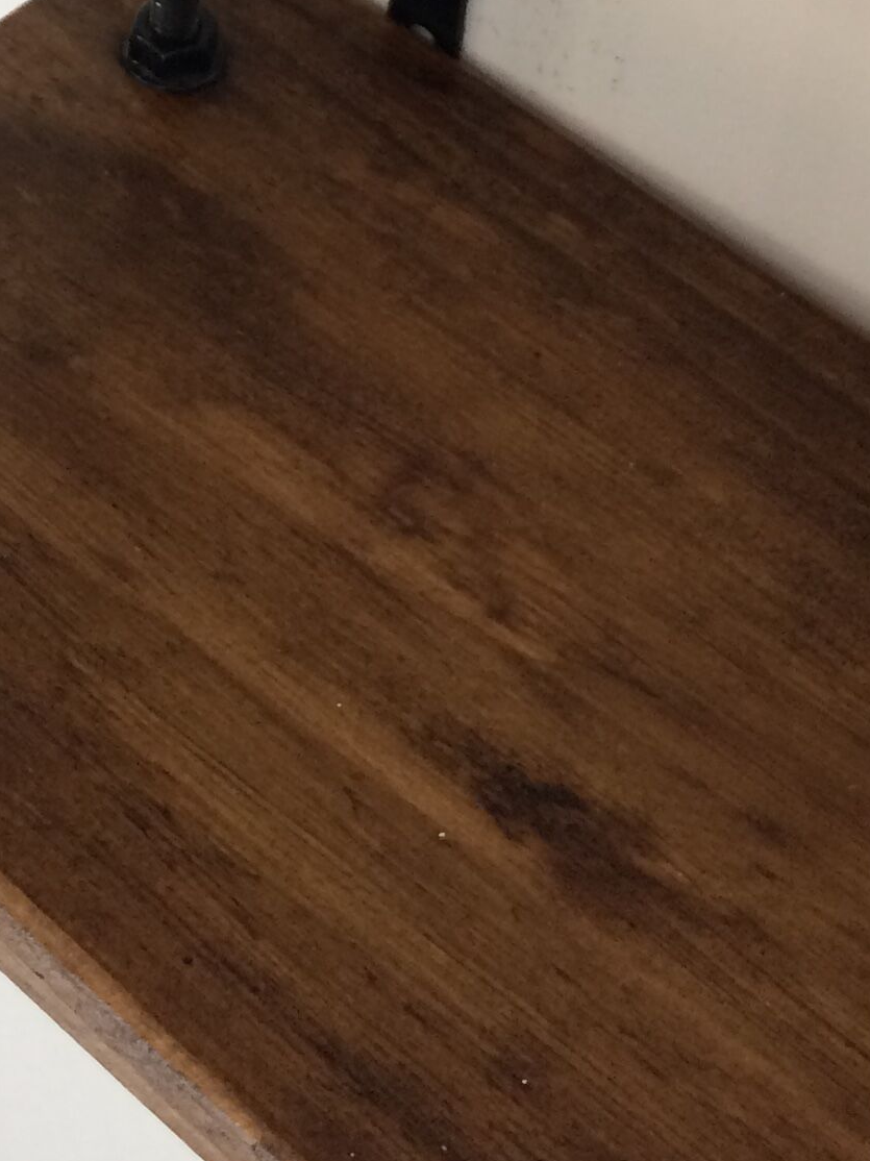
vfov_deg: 20.4
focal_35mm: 85
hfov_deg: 17.3
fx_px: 2849
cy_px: -474
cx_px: 222
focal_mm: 4.15
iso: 64
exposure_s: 1/33
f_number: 2.2
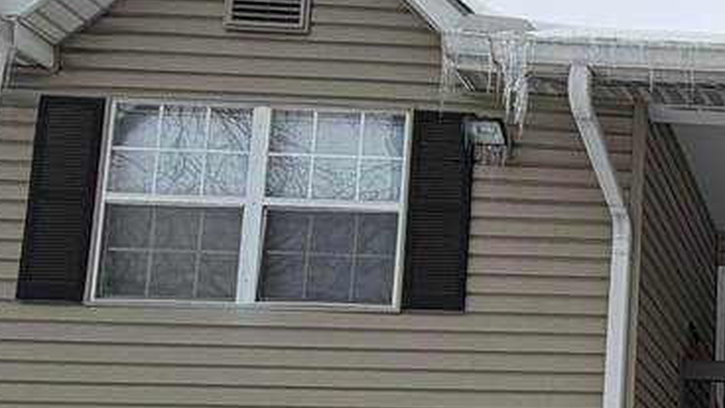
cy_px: 550
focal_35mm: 53
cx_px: 1026
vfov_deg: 20.4
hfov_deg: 28.7
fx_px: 1019
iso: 32
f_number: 2.2
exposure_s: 1/770
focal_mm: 2.22
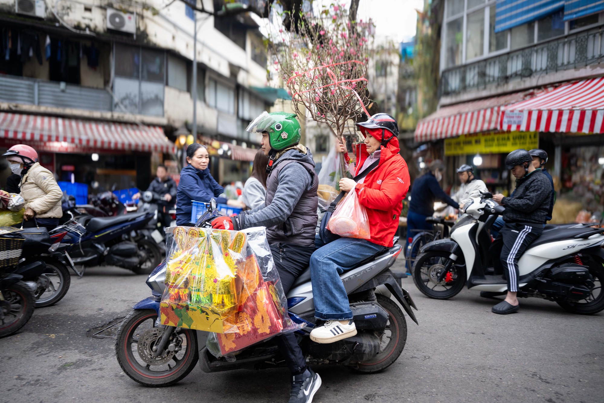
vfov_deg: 53.1
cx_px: 302
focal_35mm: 24
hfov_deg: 73.7
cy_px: 202
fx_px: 403
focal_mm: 24
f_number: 2.8
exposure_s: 1/200
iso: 800
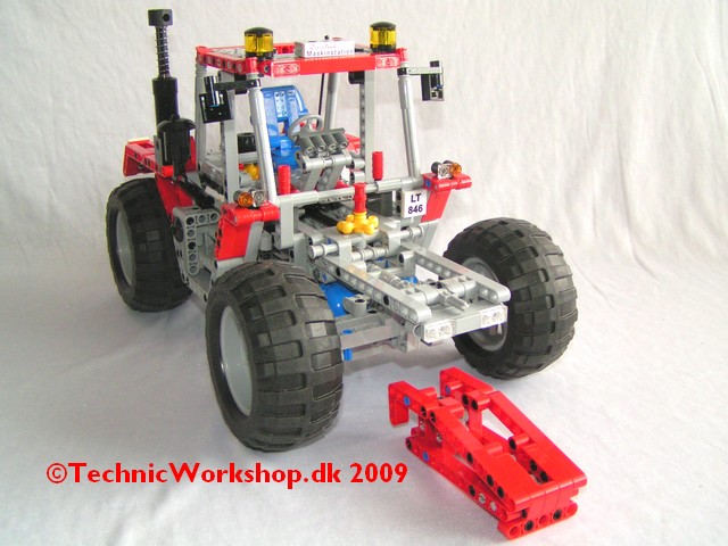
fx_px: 799
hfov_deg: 49.0
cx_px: 364
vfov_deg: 37.7
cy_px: 273
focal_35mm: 38
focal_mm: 5.8
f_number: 2.8
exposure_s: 1/15
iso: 200
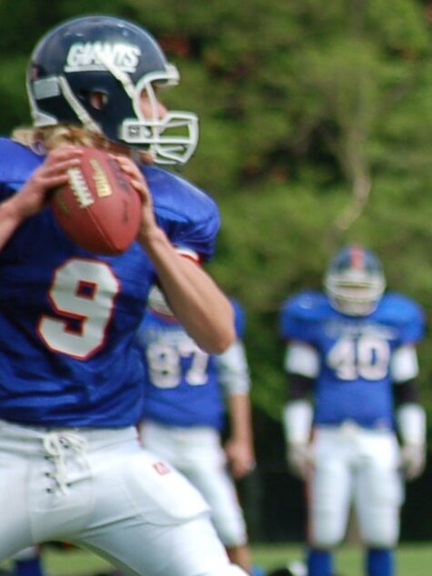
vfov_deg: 2.9
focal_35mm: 675
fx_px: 11234
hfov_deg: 2.2
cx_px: 928
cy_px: 313
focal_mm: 135
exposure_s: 1/1000
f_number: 4.5
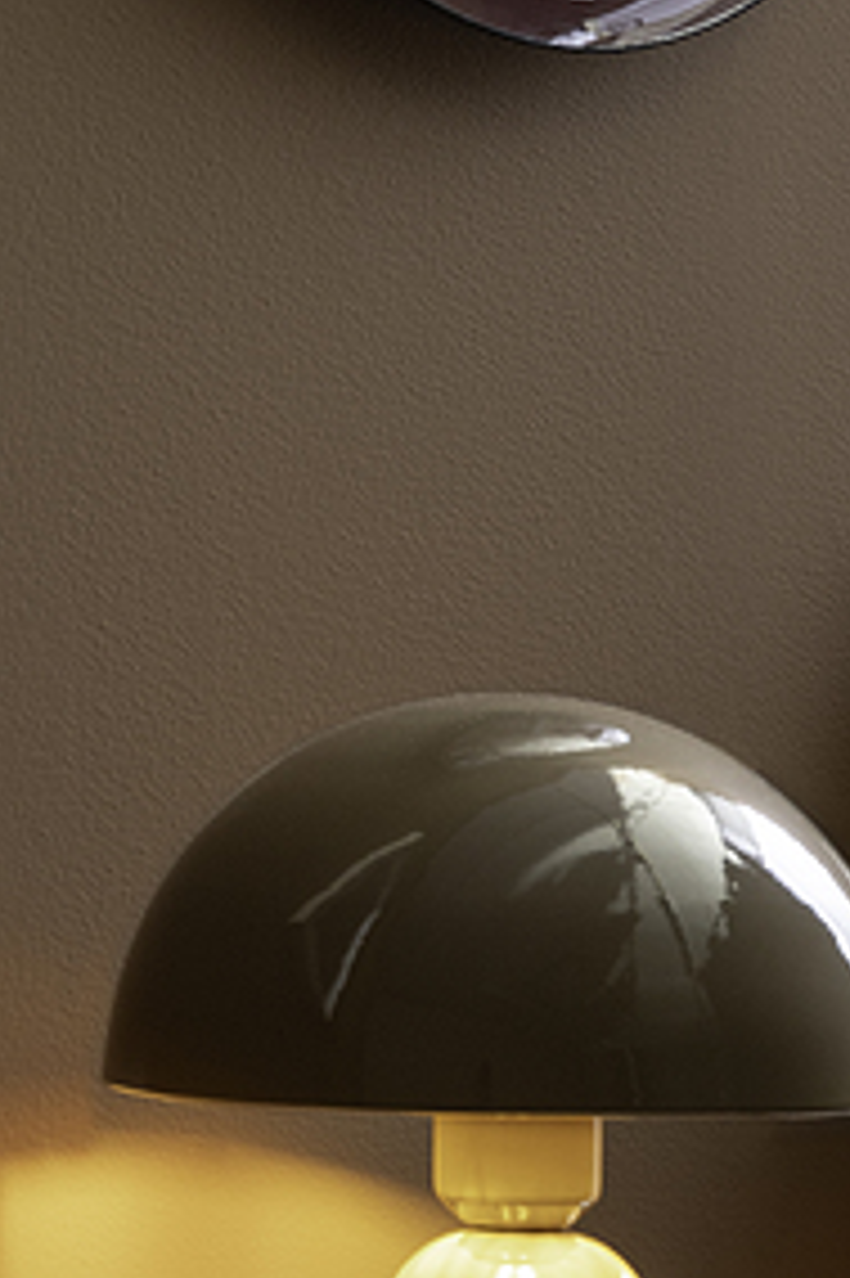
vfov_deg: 7.5
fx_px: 9751
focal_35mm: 275
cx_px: 360
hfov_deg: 5.0
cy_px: 628
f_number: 11
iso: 250
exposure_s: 1/4
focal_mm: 90
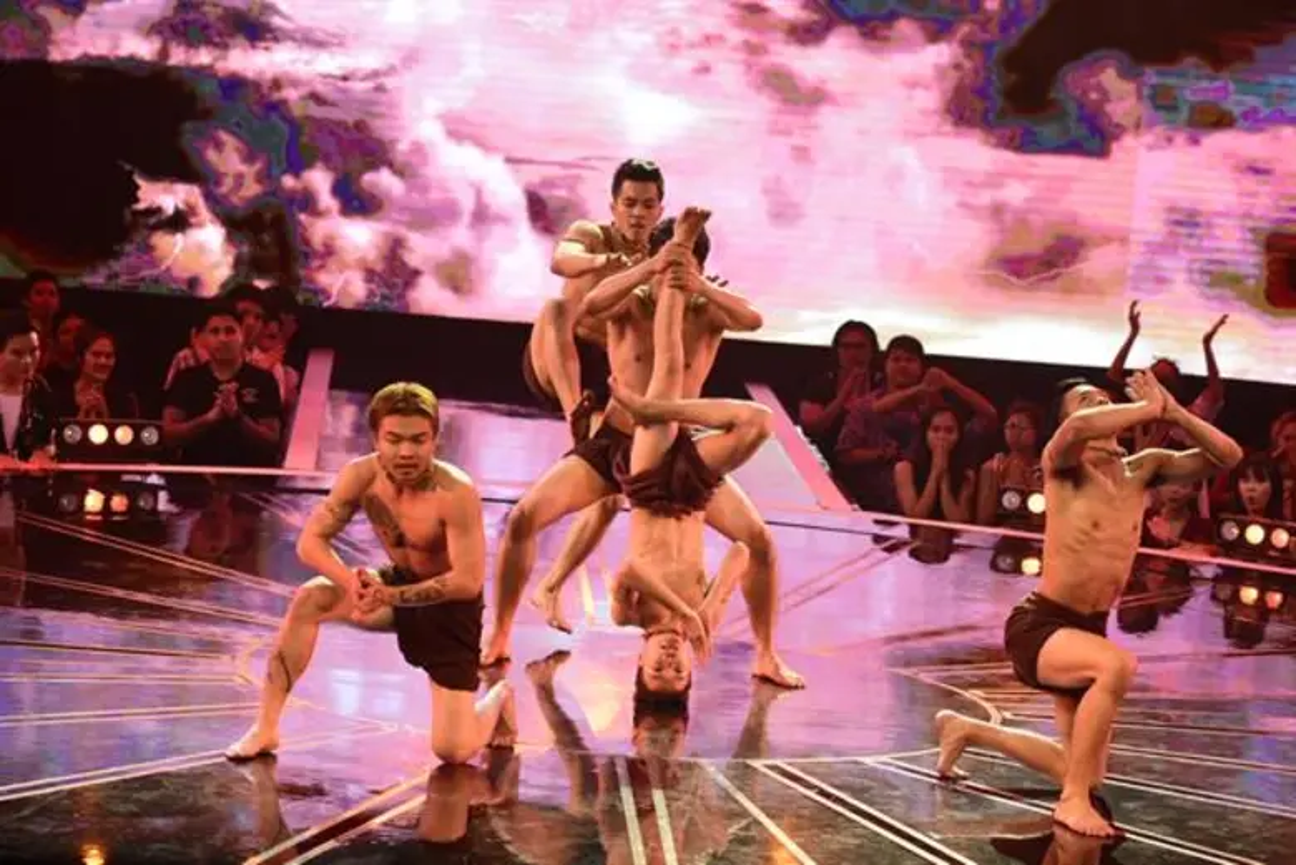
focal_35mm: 135
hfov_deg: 15.2
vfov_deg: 10.2
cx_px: 648
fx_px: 4862
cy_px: 432
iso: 5000
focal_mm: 90
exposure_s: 1/500
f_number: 3.5
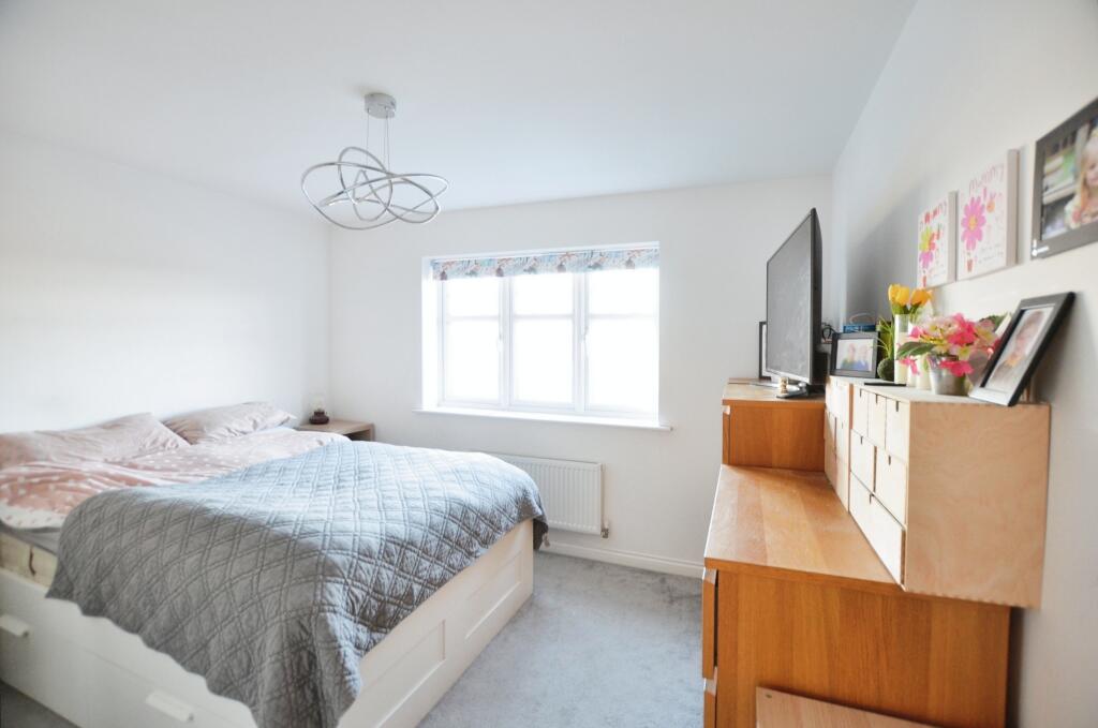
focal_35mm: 15
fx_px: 457
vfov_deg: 77.1
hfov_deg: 100.5
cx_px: 549
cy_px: 364
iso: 800
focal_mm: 10
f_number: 3.5
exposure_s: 1/30
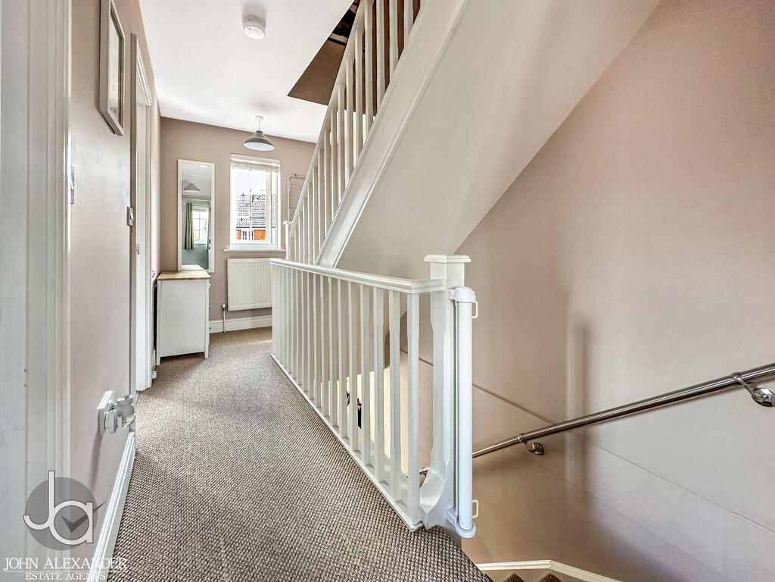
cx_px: 388
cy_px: 291
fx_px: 313
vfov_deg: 85.7
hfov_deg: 102.1
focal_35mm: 14
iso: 250
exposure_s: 1/100
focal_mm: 2.22
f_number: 2.2
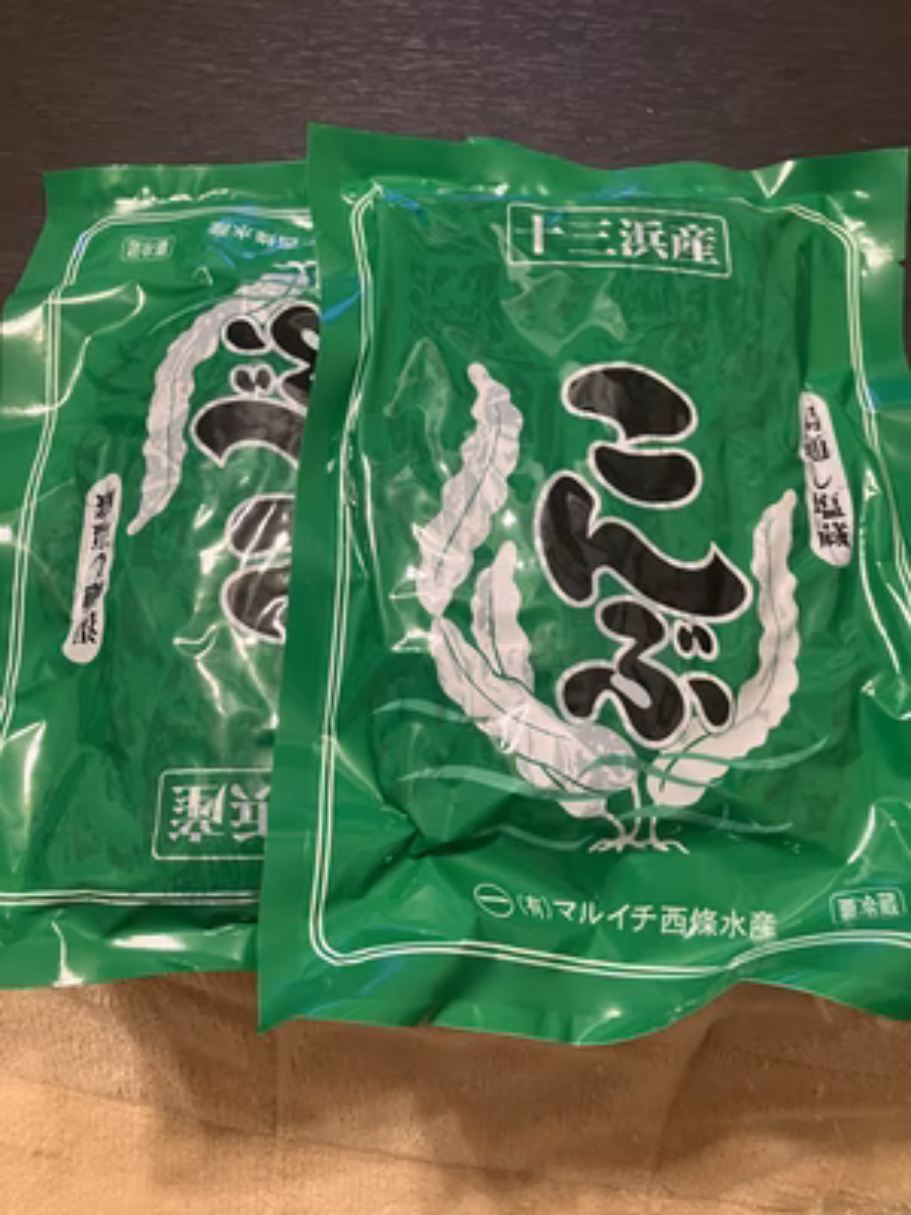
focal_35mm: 28
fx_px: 983
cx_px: 456
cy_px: 608
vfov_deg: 63.4
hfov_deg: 49.7
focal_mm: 3.99
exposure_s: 1/33
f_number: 1.8
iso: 250
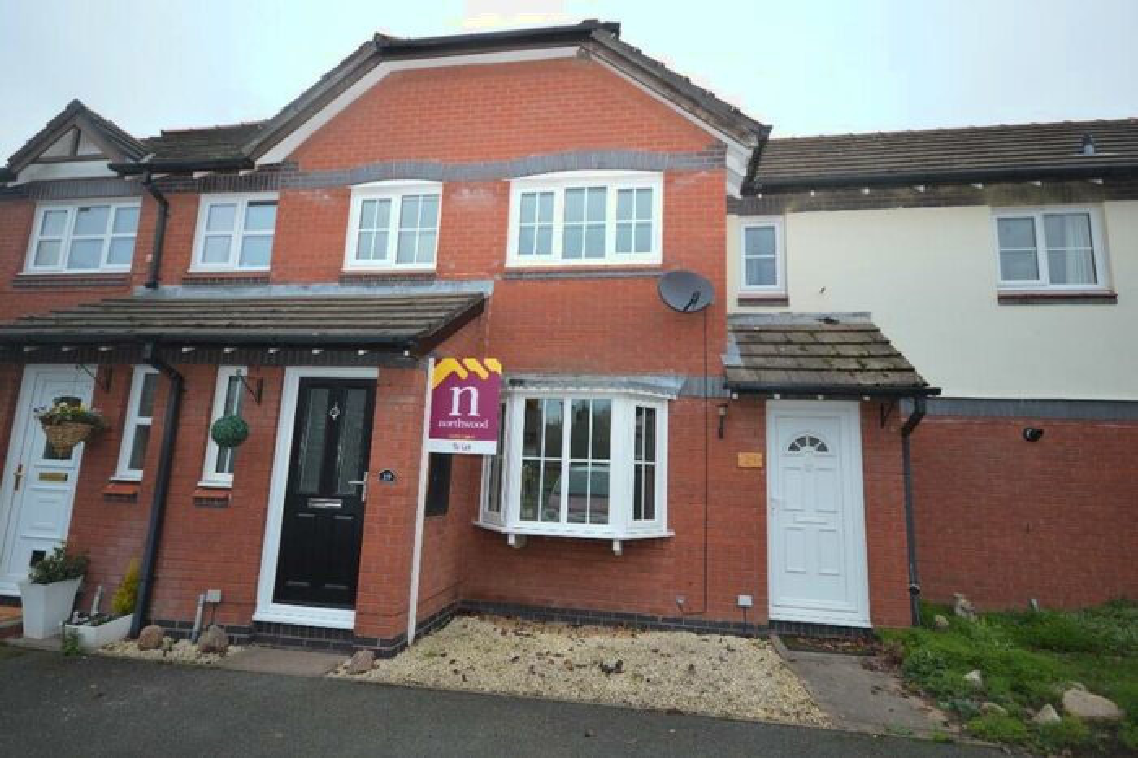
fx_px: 569
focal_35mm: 18
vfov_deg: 67.3
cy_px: 379
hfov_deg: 90.0
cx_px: 569
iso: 400
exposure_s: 1/100
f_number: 5
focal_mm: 12
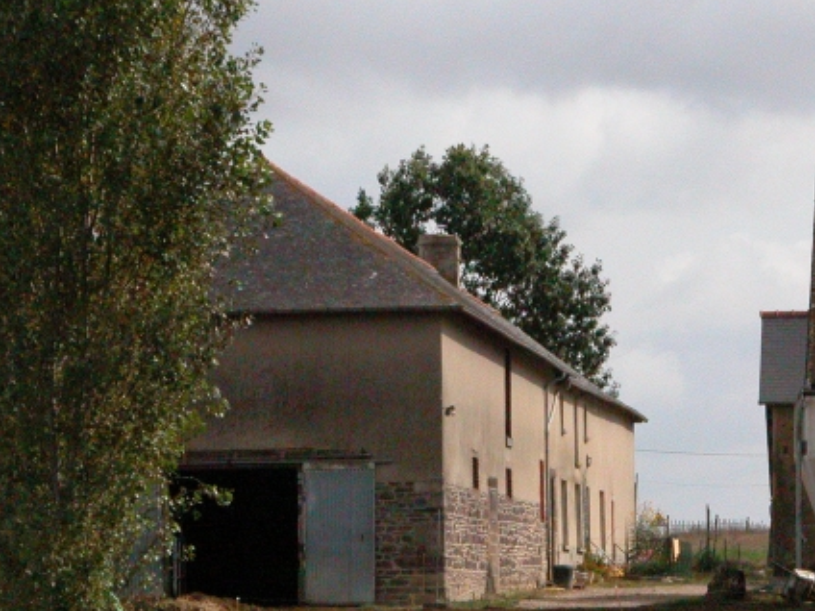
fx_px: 5156
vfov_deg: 6.8
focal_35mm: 219
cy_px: 430
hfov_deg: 9.0
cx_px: 605
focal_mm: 34.7
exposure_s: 1/3731
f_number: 7.7
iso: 800
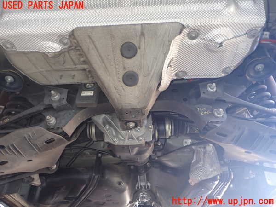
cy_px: 104
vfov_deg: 46.8
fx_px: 239
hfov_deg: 60.0
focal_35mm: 30
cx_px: 138
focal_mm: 5.4
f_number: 2.3
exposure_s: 1/30
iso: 200
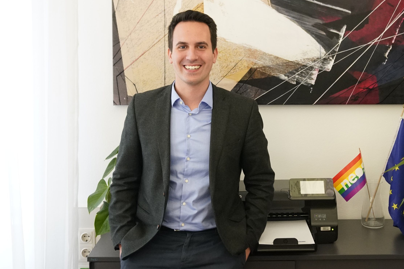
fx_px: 606
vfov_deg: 24.8
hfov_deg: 36.7
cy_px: 66
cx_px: 241
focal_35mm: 54
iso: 5000
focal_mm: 30
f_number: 2.8
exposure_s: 1/125
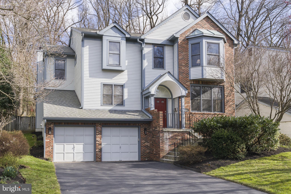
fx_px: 242
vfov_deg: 43.6
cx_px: 146
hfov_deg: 61.9
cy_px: 97
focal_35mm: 30
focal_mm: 30
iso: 200
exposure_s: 1/250
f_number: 8
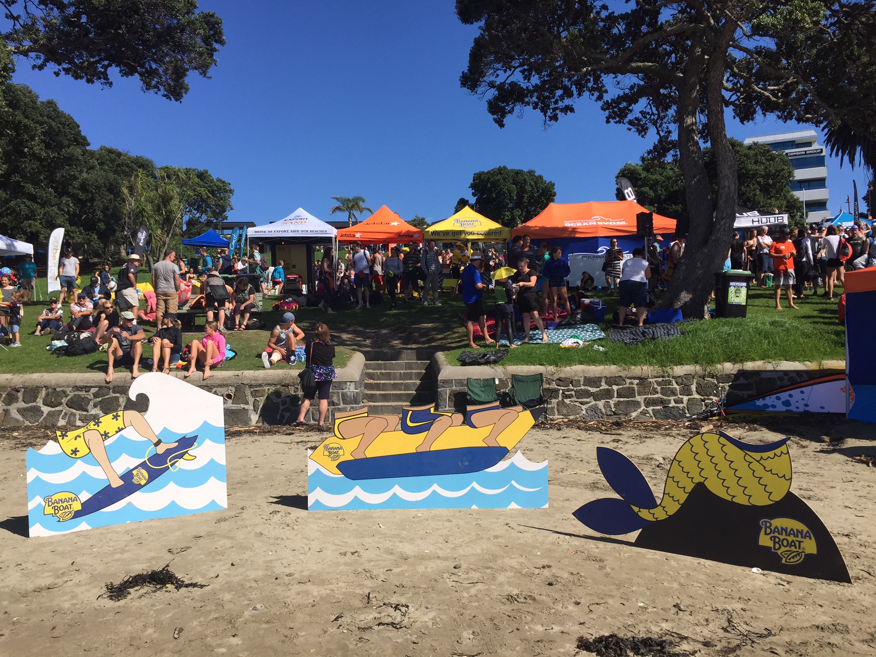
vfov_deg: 48.2
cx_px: 438
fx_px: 734
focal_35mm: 29
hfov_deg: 61.7
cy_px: 328
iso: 32
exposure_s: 1/2475
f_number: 2.2
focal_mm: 4.15
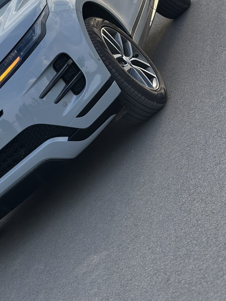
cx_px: 15
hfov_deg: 14.9
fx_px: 853
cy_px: 94
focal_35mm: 98
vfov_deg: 20.0
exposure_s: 1/1395
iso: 80
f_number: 1.78
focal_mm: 6.86
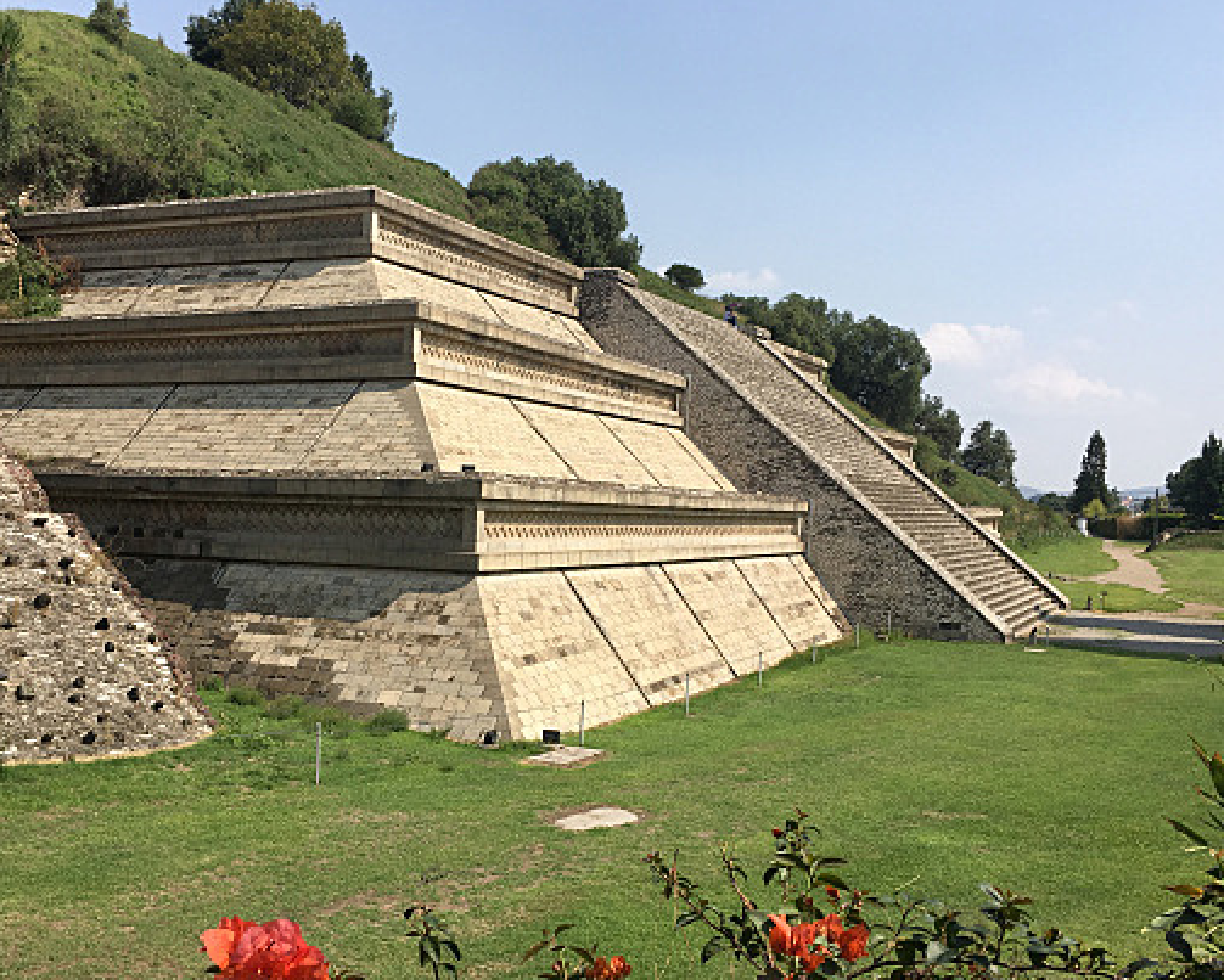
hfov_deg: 50.1
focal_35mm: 36
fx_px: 1305
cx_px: 523
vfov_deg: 41.1
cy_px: 537
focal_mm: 4.15
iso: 25
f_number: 2.2
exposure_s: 1/2024
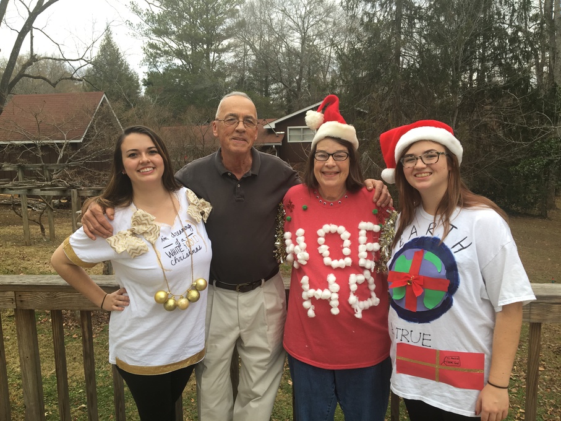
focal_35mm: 29
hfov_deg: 61.7
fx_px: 470
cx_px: 280
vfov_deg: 48.2
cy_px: 210
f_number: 2.2
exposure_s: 1/141
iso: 25
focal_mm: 4.15
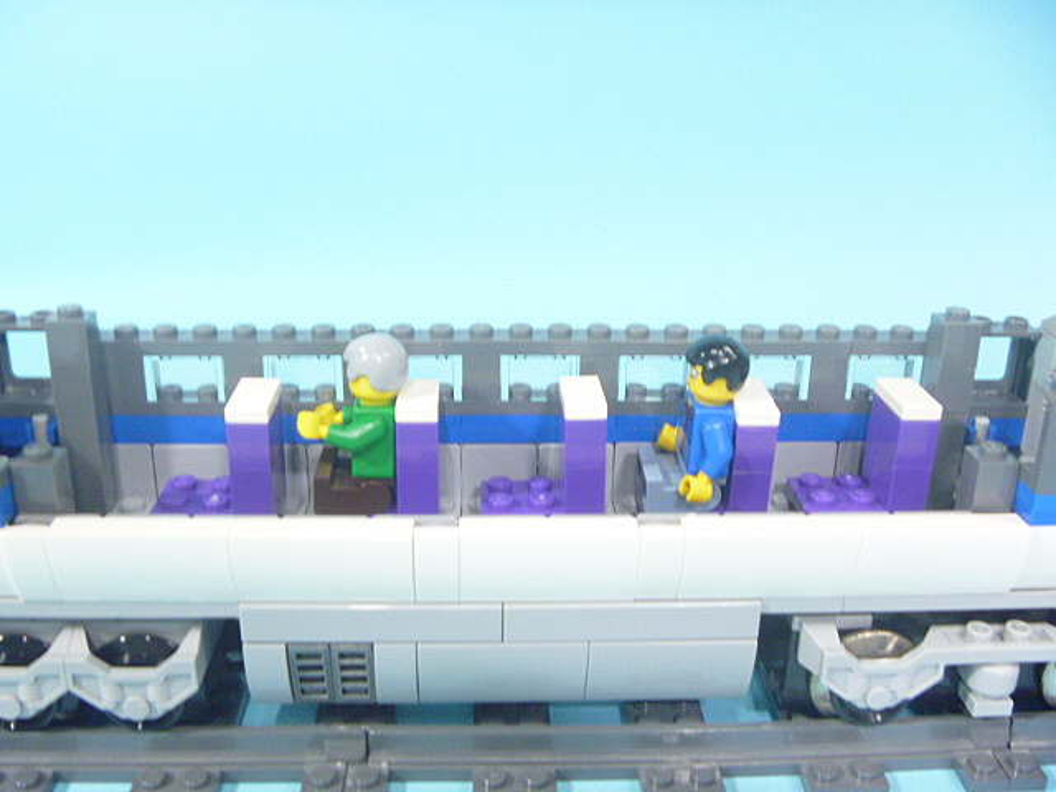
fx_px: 1068
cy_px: 396
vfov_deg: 40.7
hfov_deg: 52.6
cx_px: 528
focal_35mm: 35
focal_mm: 6.3
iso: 400
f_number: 3.5
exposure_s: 1/13
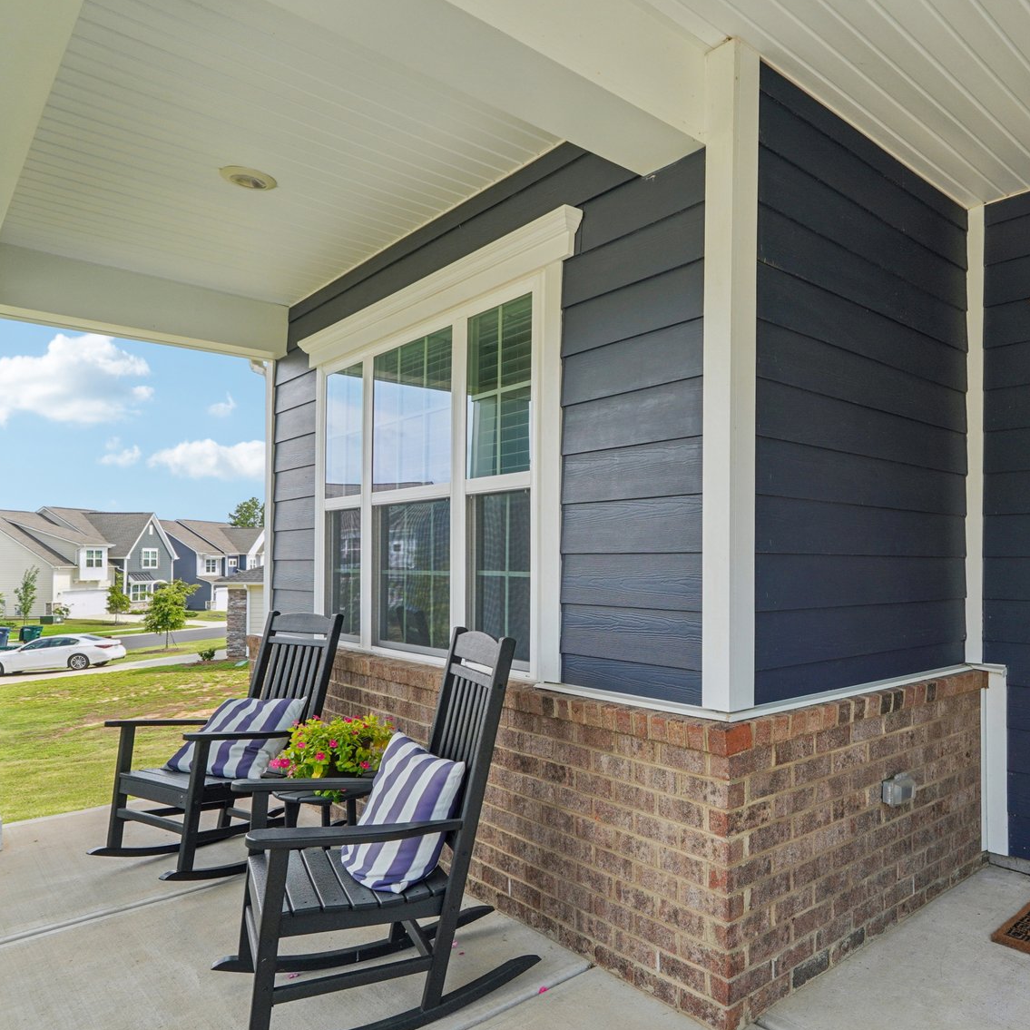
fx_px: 774
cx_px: 726
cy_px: 565
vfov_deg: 67.1
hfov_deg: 64.6
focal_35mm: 23
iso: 125
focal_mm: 10
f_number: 8
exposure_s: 1/30
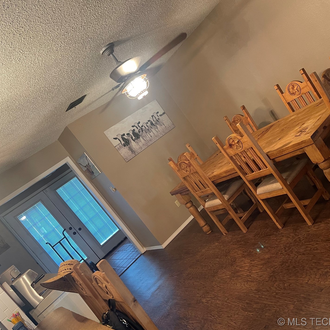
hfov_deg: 53.7
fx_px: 324
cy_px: 164
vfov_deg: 54.0
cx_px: 197
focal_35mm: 30
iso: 400
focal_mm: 5.1
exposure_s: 1/40
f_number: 1.6
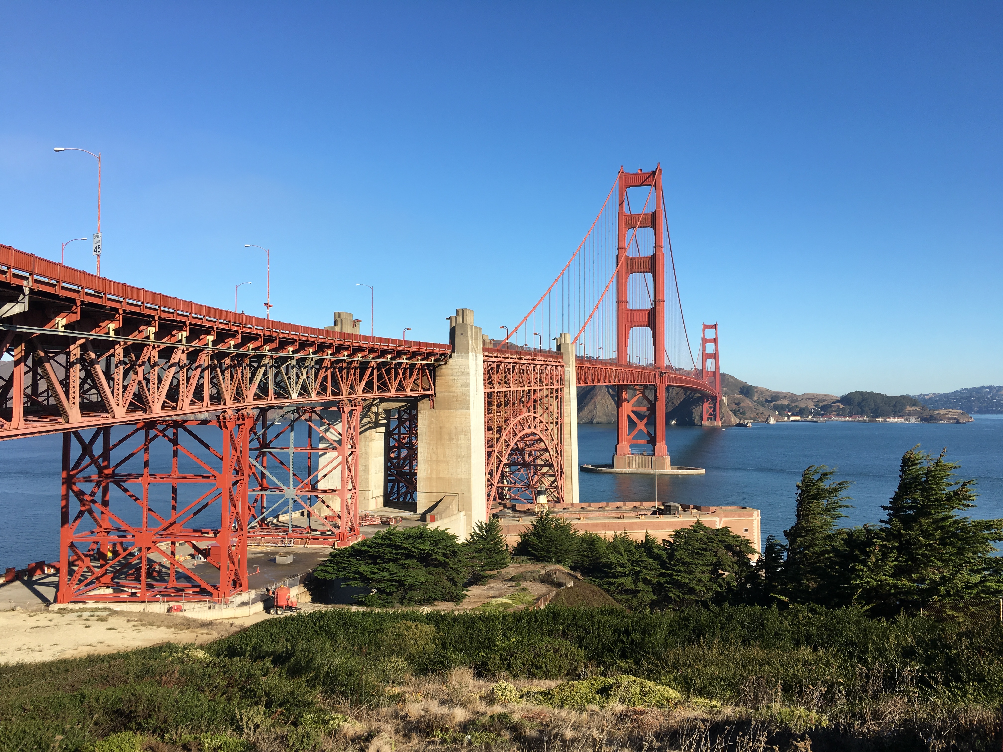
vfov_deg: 48.2
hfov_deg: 61.7
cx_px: 502
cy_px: 376
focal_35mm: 29
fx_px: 840
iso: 25
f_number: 2.2
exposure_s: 1/1350
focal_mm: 4.15
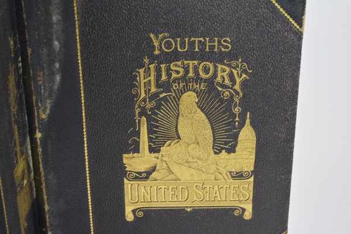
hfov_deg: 36.9
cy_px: 117
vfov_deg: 25.1
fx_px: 526
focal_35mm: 54
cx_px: 176
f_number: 5
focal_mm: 36
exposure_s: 1/60
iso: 640
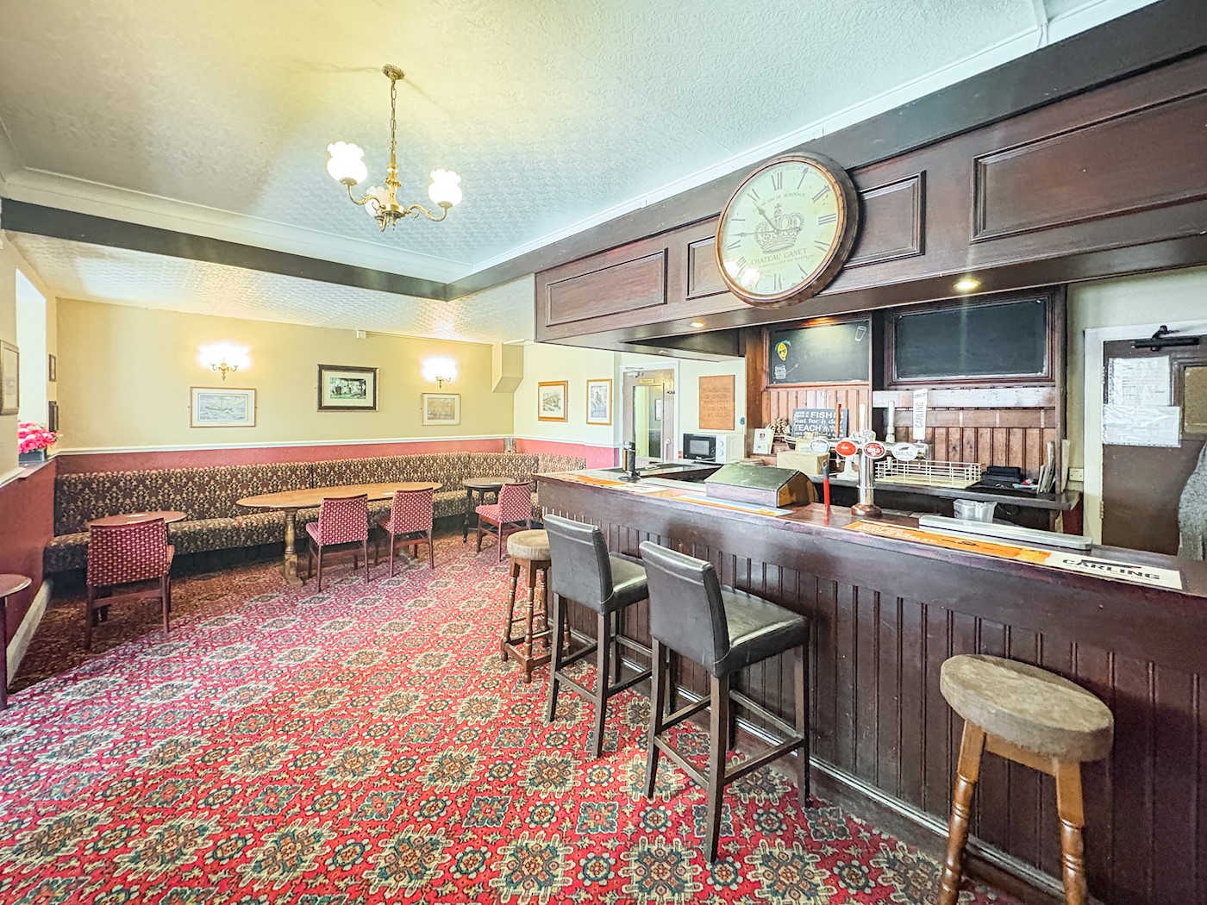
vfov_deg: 85.7
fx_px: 488
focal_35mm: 14
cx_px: 604
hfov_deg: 102.1
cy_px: 452
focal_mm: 2.22
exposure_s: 1/20
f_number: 2.2
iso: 1600
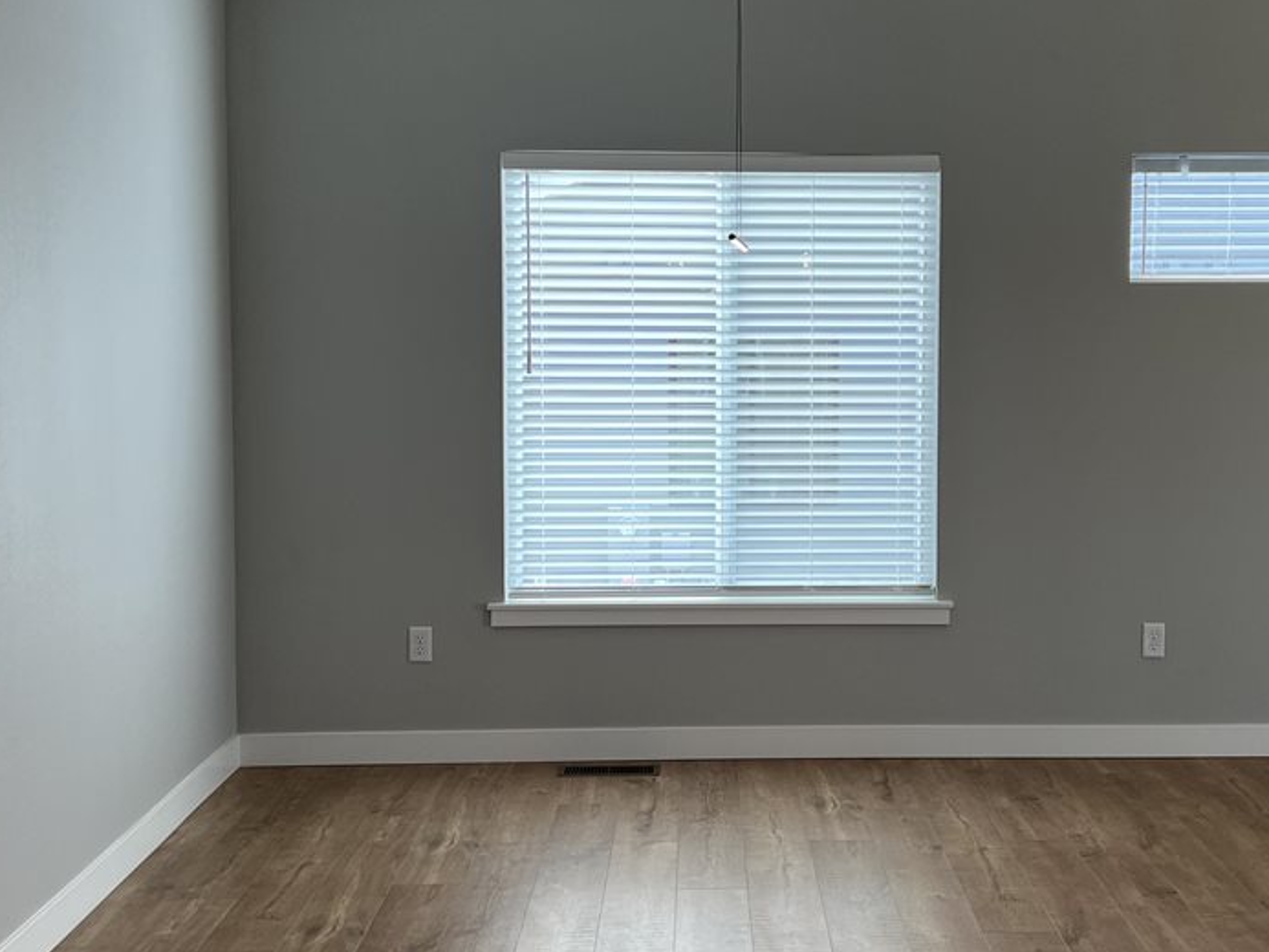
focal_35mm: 48
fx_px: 1760
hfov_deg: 39.4
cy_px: 430
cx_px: 798
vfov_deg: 30.3
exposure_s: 1/181
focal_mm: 5.7
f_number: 1.5
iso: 40
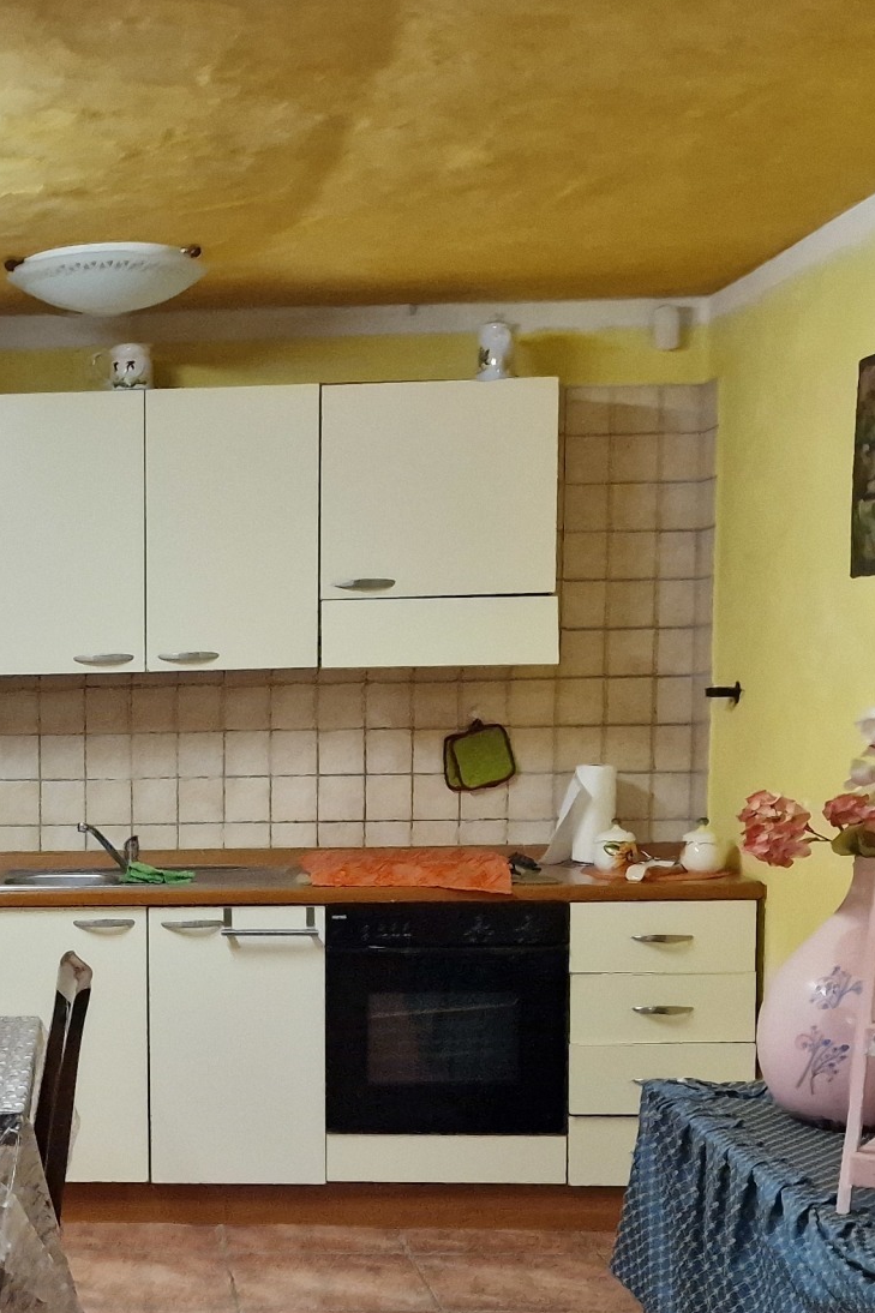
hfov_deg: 23.0
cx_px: -42
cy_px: 933
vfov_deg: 35.1
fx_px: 2042
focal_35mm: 56
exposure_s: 1/120
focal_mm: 6.4
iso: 1000
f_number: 1.8
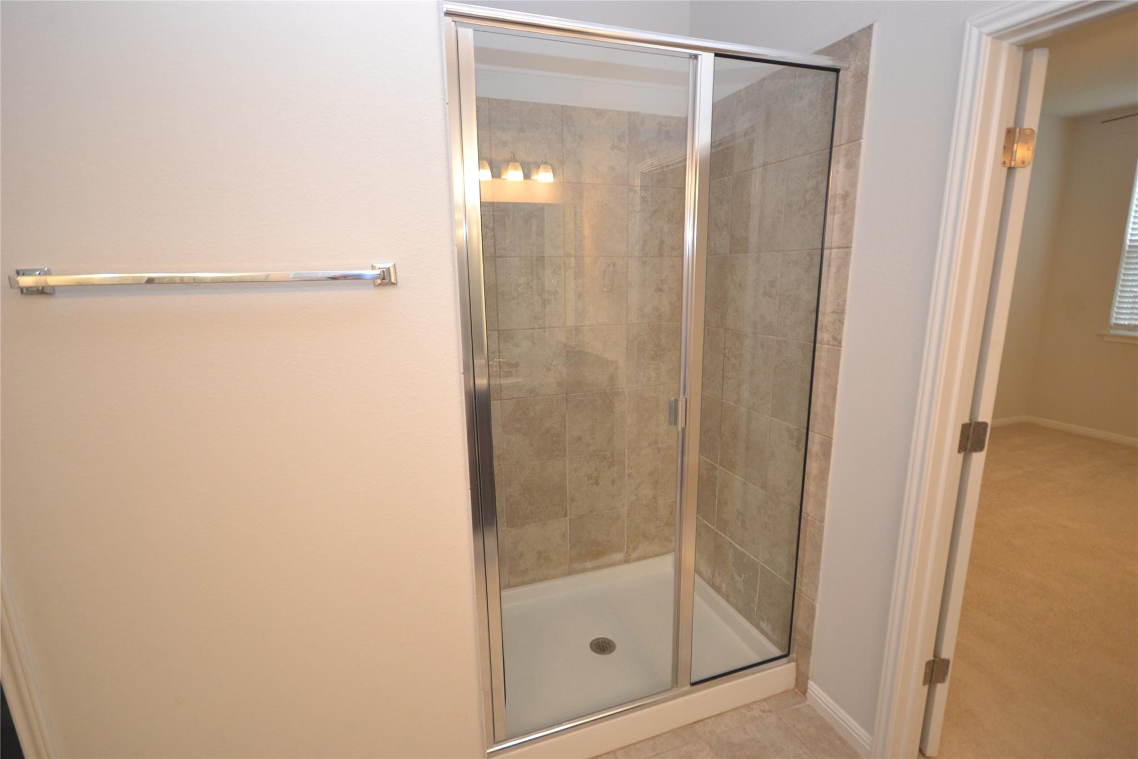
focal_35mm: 16
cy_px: 380
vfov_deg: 72.0
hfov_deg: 95.0
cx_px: 569
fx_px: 522
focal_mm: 11
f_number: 4.2
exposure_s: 1/60
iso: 900
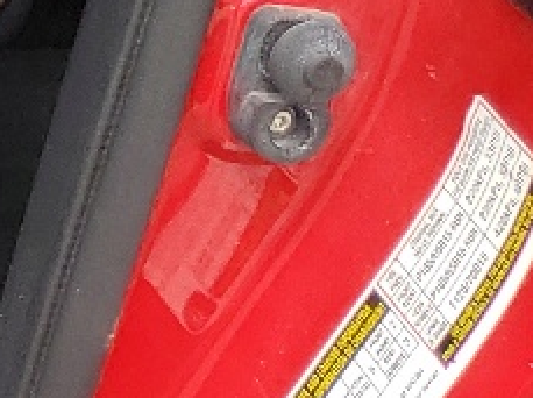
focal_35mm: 182
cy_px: -768
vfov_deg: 7.3
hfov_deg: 8.7
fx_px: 2798
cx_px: -1143
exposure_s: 1/833
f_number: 1.5
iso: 50
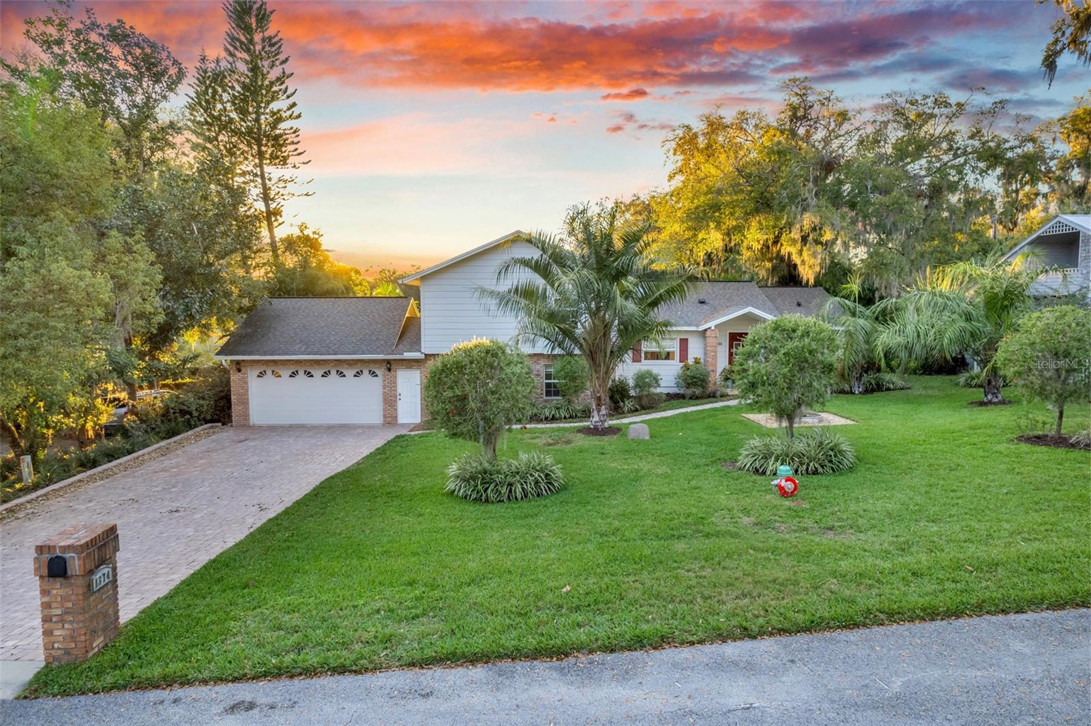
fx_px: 666
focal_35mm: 22
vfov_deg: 57.2
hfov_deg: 78.6
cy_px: 363
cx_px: 546
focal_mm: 8.38
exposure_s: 1/120
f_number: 2.8
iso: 100
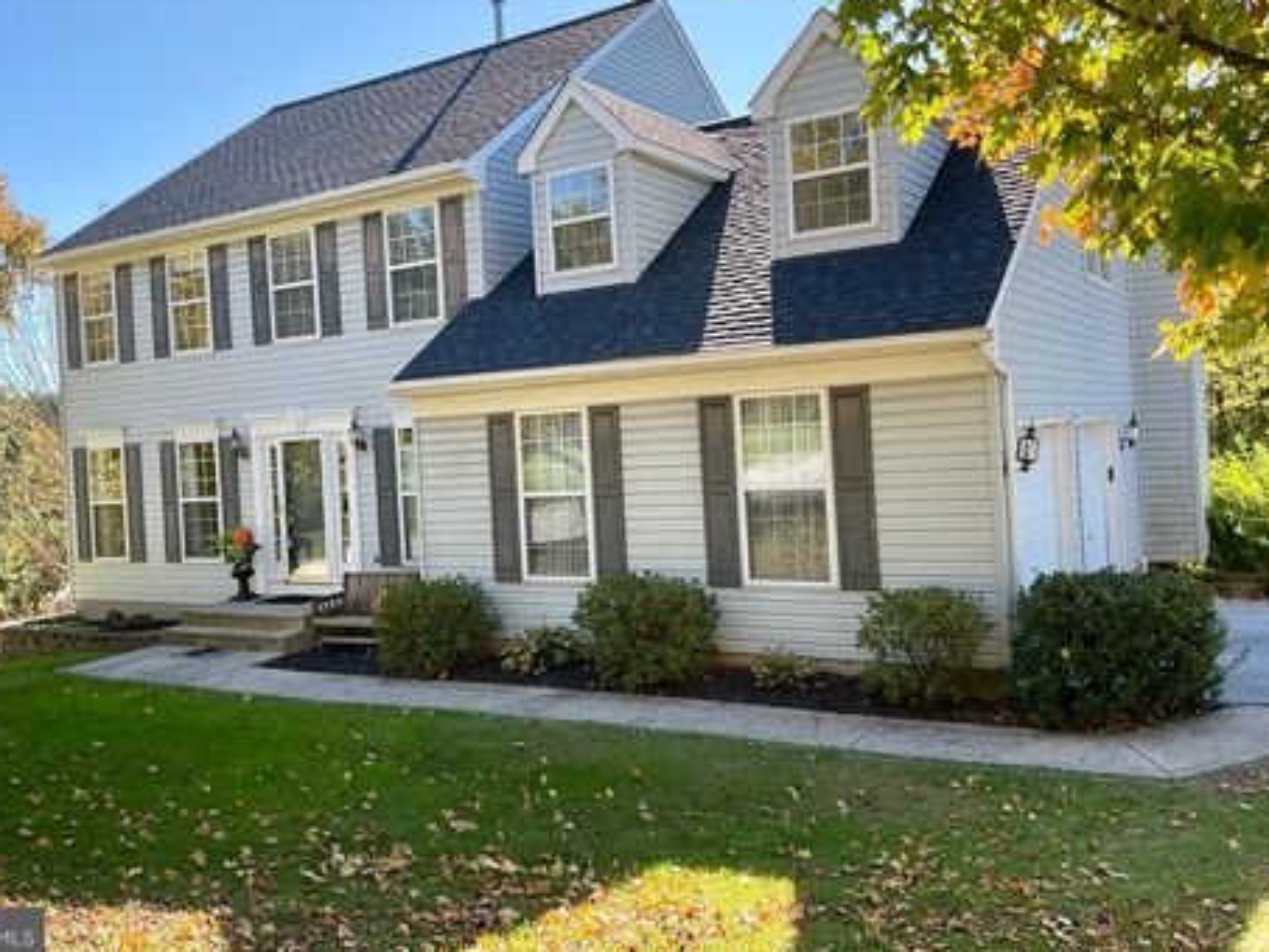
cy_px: 438
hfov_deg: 56.7
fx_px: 1173
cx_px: 574
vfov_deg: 44.1
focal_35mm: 32
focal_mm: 3
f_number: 1.8
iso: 16
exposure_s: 1/372
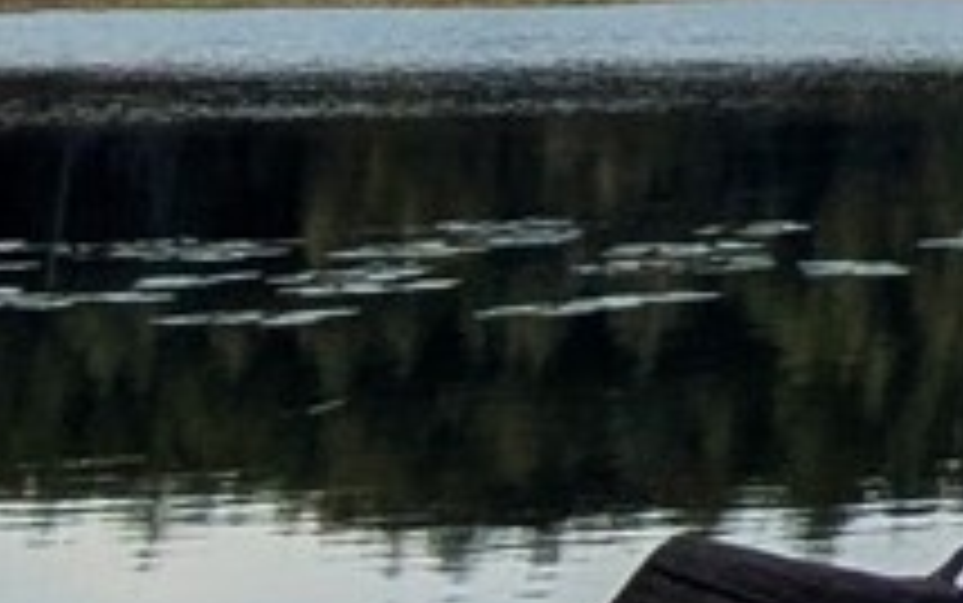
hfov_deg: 9.5
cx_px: 3409
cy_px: -374
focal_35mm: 111
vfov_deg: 11.2
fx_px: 2915
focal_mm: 1.83
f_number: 2.2
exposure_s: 1/1395
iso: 56
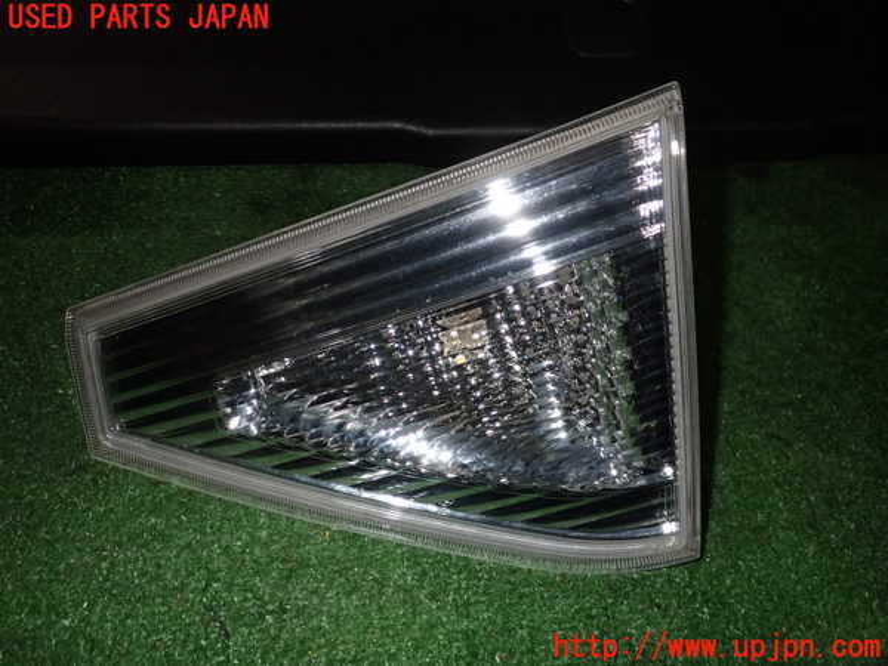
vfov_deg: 46.8
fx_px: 770
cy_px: 333
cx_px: 444
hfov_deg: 60.0
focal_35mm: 30
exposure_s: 1/30
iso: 320
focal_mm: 5.4
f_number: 6.3
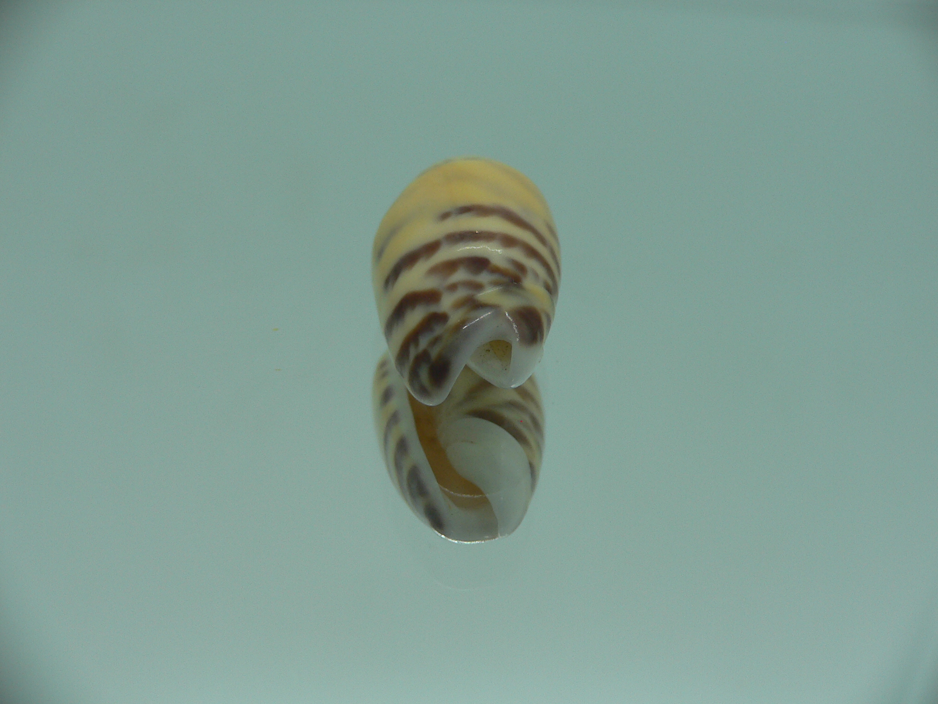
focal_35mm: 35
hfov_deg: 52.6
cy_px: 352
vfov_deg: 40.7
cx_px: 469
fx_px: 948
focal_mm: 4.6
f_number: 2.8
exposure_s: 1/80
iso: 80
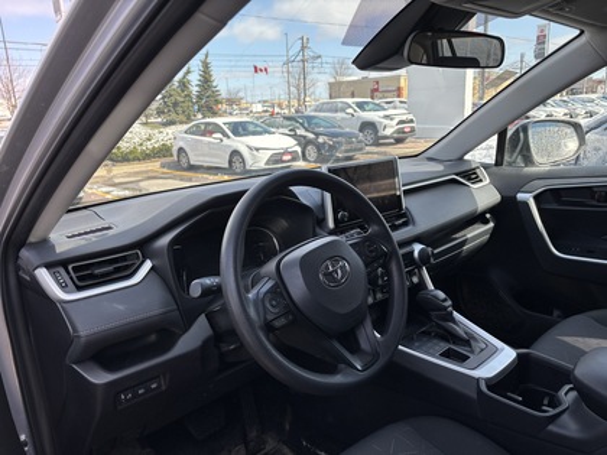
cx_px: 304
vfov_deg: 53.1
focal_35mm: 26
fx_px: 456
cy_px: 228
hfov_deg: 67.3
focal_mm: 5.96
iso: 50
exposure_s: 1/654
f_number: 1.6
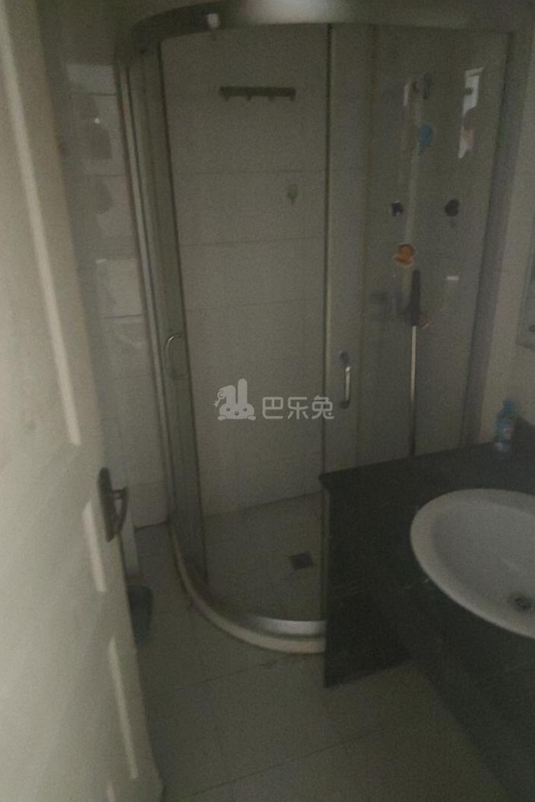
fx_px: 535
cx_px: 274
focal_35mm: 24
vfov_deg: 73.7
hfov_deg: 53.1
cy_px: 400
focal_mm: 5.56
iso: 10209
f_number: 1.88
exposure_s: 1/14.3
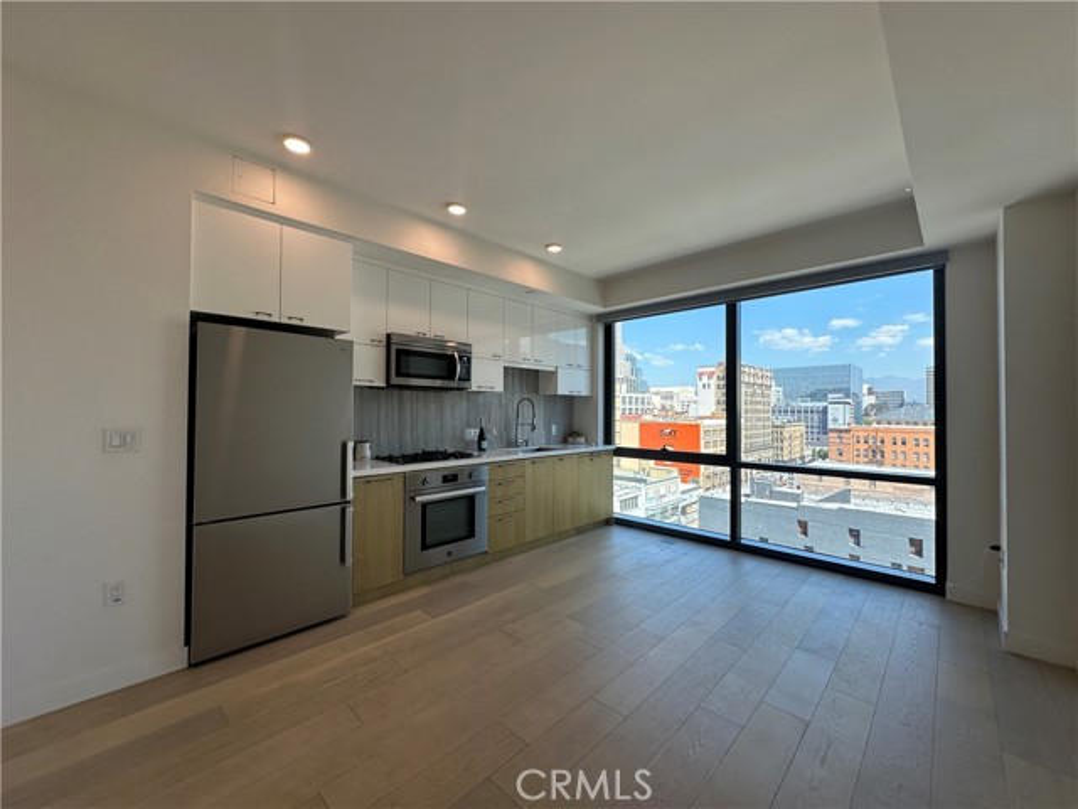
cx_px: 539
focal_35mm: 14
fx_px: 436
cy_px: 404
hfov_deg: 102.1
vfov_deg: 85.7
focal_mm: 2.22
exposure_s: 1/331
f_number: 2.2
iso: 40
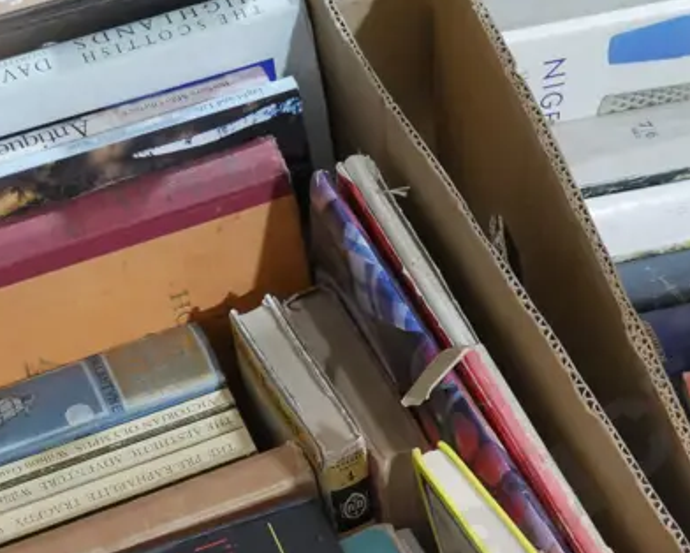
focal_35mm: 102
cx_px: 567
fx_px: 2084
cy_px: 483
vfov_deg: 15.0
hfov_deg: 18.6
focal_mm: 20
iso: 3200
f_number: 4.5
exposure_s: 1/50
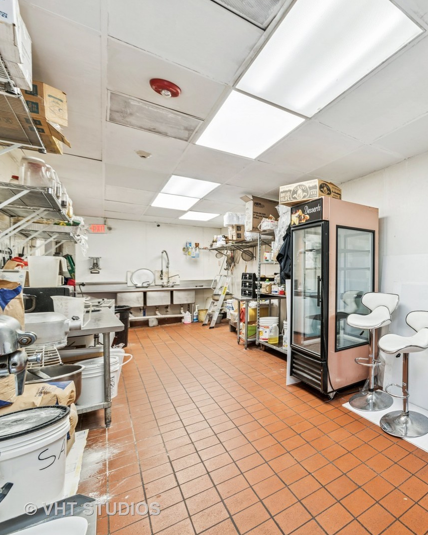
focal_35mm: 17
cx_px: 384
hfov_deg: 64.2
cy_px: 267
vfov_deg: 89.6
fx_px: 269
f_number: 10
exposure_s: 1/4
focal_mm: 12
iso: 100
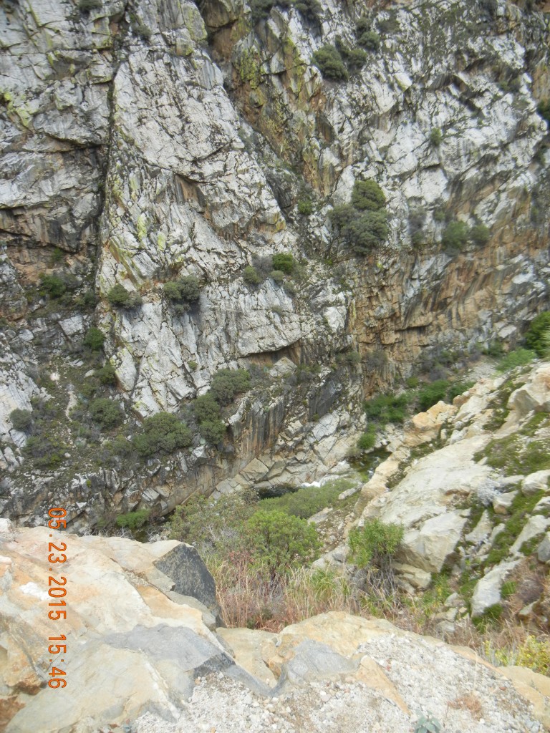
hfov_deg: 46.8
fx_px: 636
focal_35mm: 30
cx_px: 275
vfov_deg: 60.0
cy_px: 366
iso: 160
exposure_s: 1/625
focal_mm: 5.4
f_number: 3.5
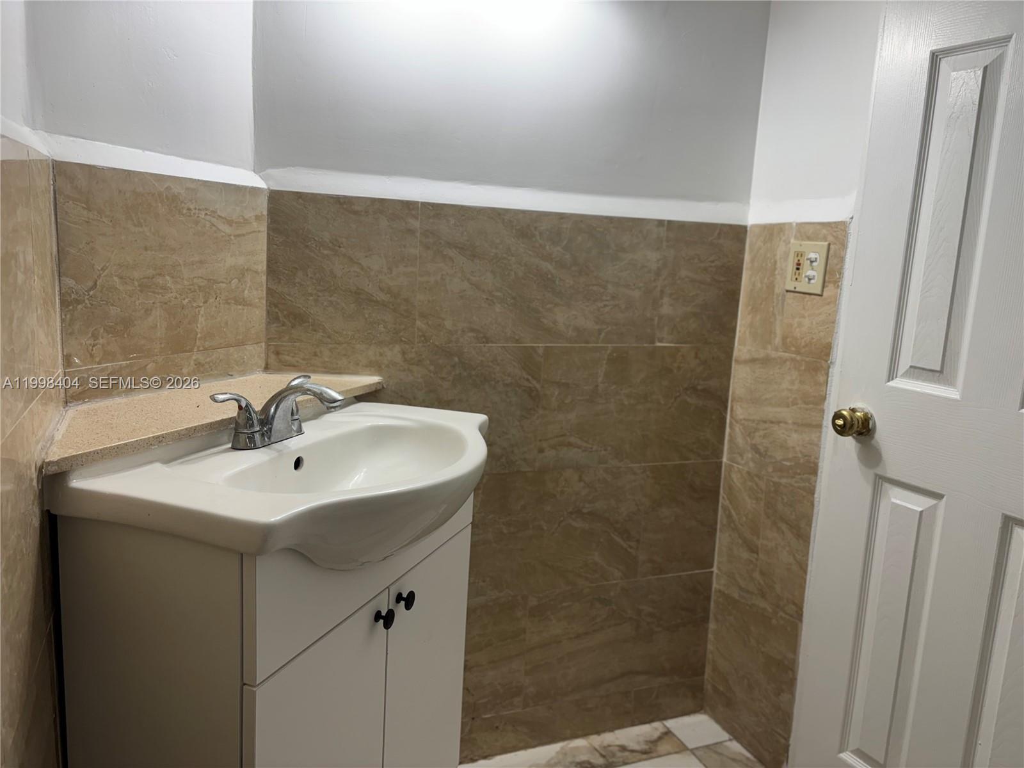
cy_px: 384
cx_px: 512
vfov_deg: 53.1
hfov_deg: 67.3
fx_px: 769
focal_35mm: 26
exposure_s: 1/122
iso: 32
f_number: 1.6
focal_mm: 5.96
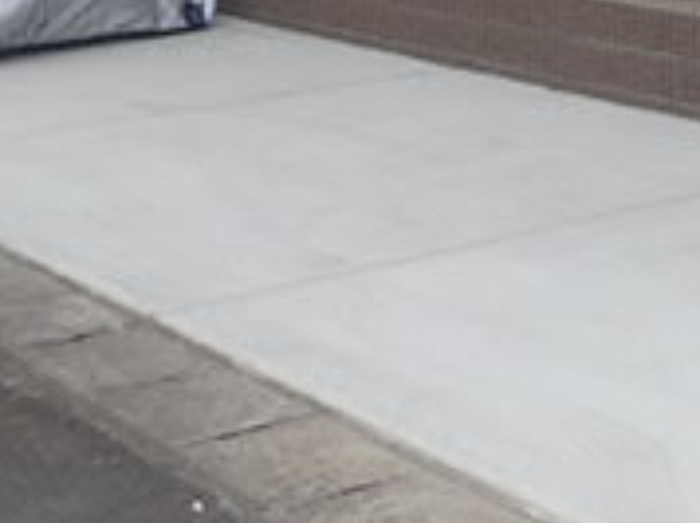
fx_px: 1818
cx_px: 594
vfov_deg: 16.4
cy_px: 275
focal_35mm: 90
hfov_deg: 21.4
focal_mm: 4.5
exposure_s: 1/800
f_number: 2.8
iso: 100
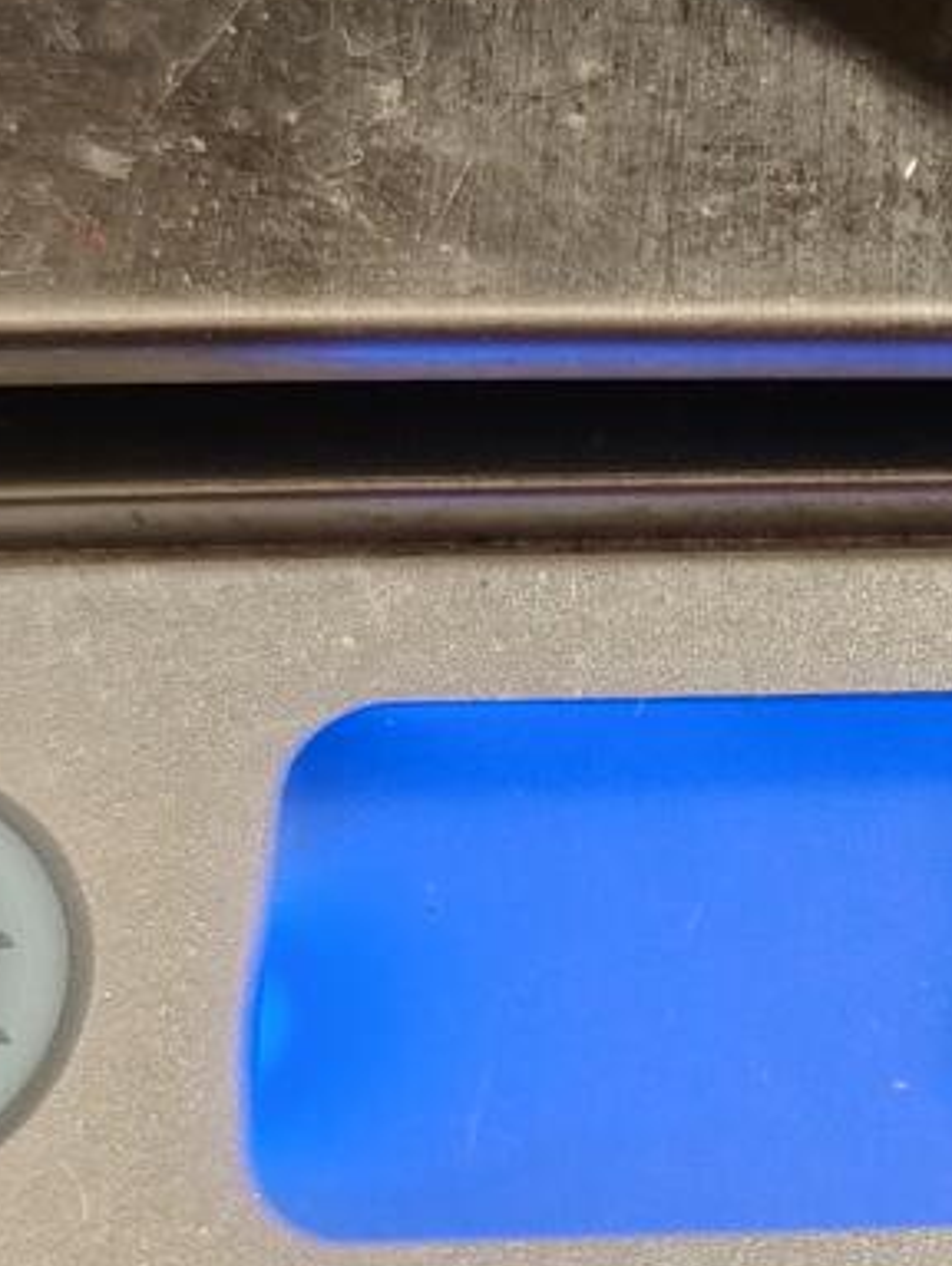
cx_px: 1332
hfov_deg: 13.1
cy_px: 863
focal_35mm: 108
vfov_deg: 18.1
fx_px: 3954
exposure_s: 1/160
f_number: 1.6
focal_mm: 6.06
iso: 250
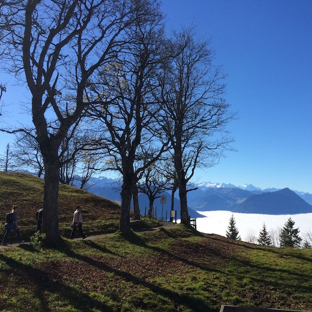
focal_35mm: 35
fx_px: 357
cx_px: 208
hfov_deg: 46.5
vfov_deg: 47.2
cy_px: 157
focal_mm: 4.15
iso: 32
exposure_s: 1/3165
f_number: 2.2
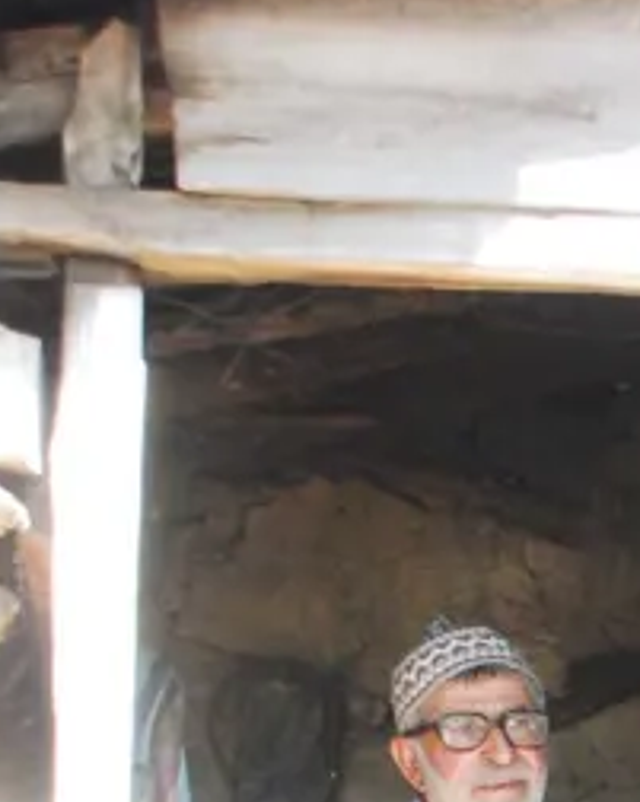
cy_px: 902
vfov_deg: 13.7
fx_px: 3273
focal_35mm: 138
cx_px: 1184
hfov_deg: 10.4
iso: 800
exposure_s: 1/80
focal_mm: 28
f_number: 4.5
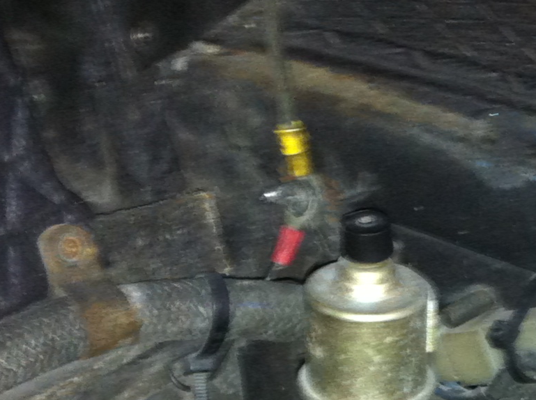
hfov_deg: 16.2
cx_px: 599
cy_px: 518
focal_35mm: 118
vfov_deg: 12.2
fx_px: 1824
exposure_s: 1/15
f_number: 2.8
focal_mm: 3.85
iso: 200
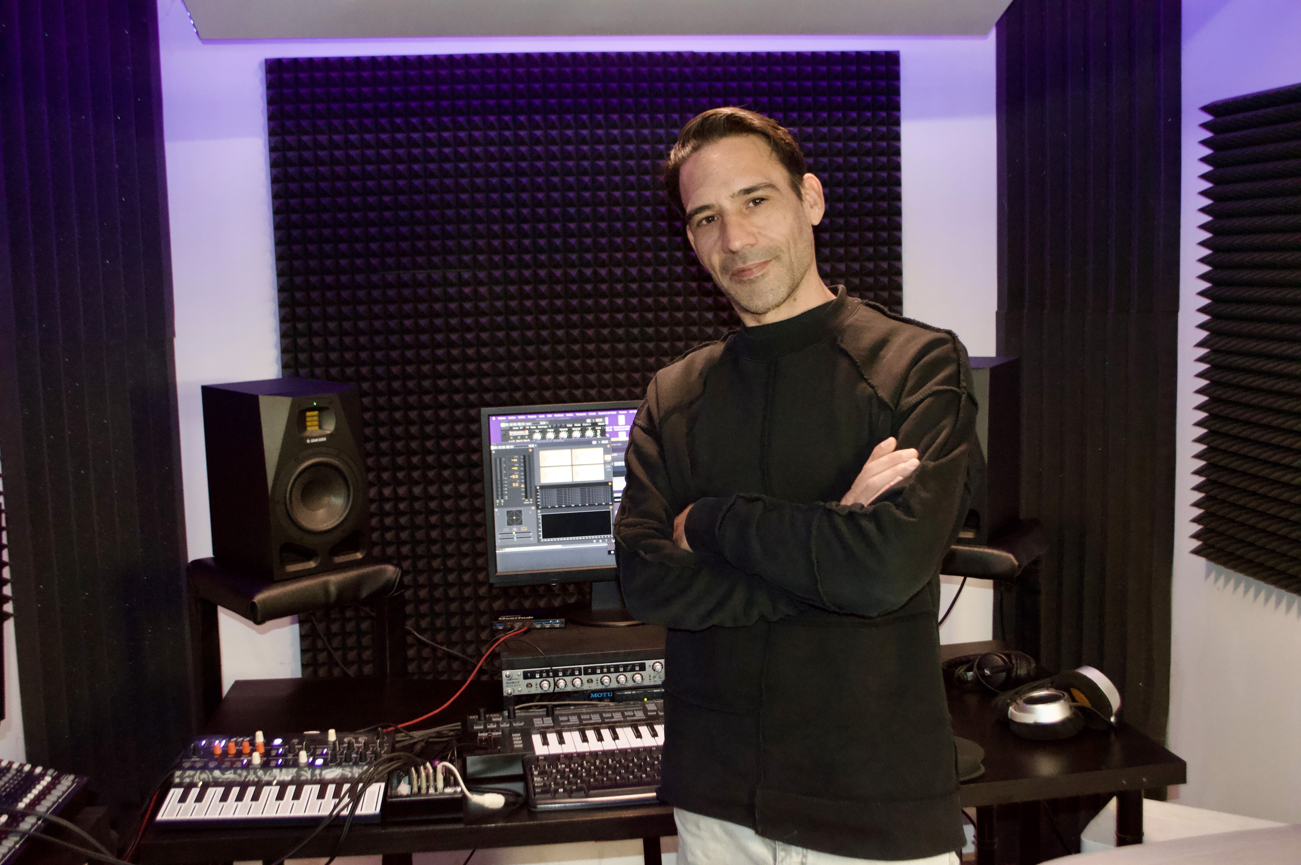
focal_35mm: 36
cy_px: 432
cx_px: 650
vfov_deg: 36.8
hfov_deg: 53.2
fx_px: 1300
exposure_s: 1/25
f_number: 4
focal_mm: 24
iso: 3200
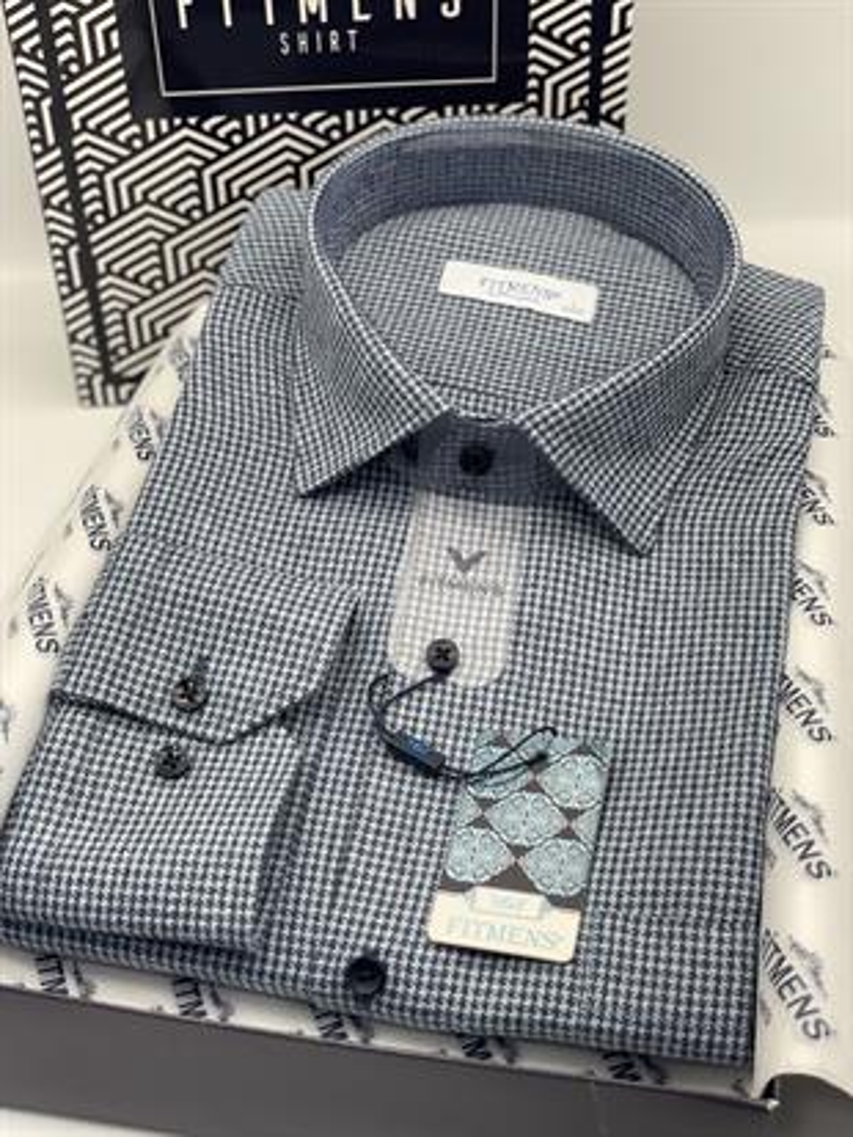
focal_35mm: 52
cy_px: 568
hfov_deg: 28.0
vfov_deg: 36.8
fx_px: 1708
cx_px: 426
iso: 32
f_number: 2
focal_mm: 6
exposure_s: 1/100
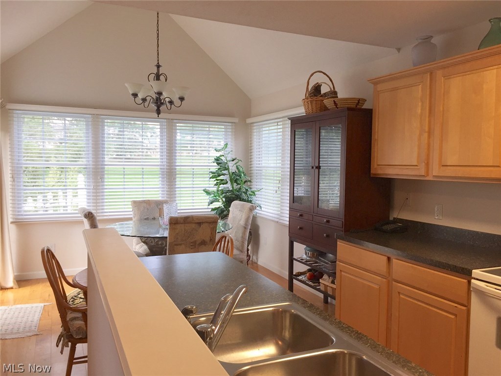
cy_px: 188
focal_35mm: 29
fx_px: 420
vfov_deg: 48.2
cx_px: 250
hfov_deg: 61.7
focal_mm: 4.15
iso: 40
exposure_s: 1/60
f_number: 2.2
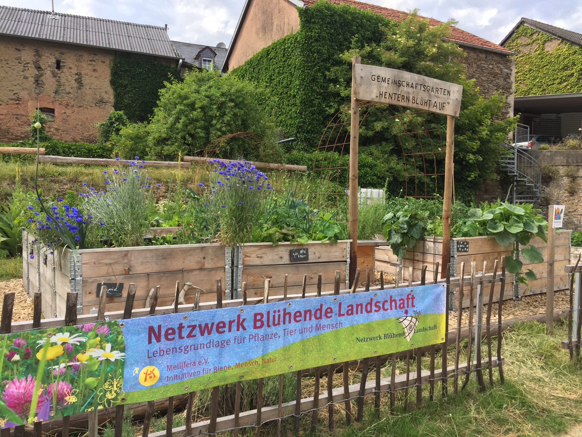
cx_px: 291
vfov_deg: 48.2
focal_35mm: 29
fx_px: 488
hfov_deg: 61.7
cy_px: 218
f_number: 2.2
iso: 32
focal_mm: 4.15
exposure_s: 1/942
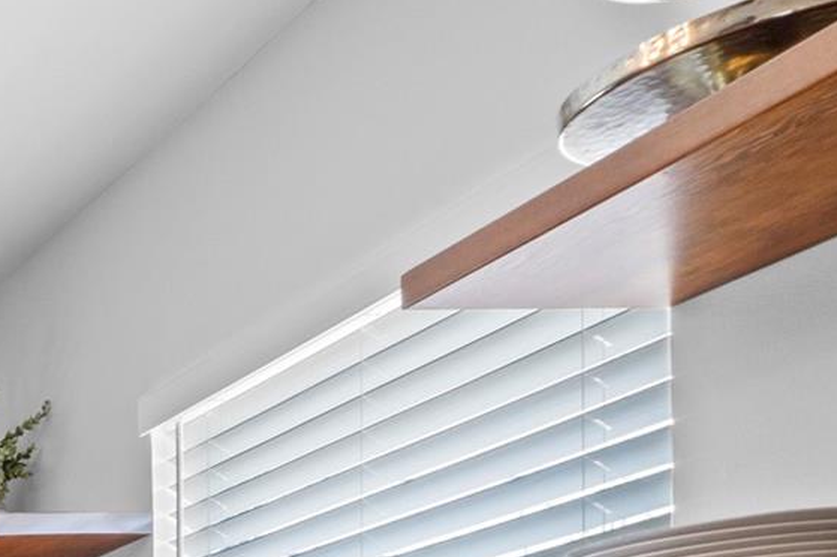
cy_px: 896
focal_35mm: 55
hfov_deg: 22.5
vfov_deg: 20.2
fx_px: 1278
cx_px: -642
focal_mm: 10
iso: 250
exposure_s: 1.3
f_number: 11
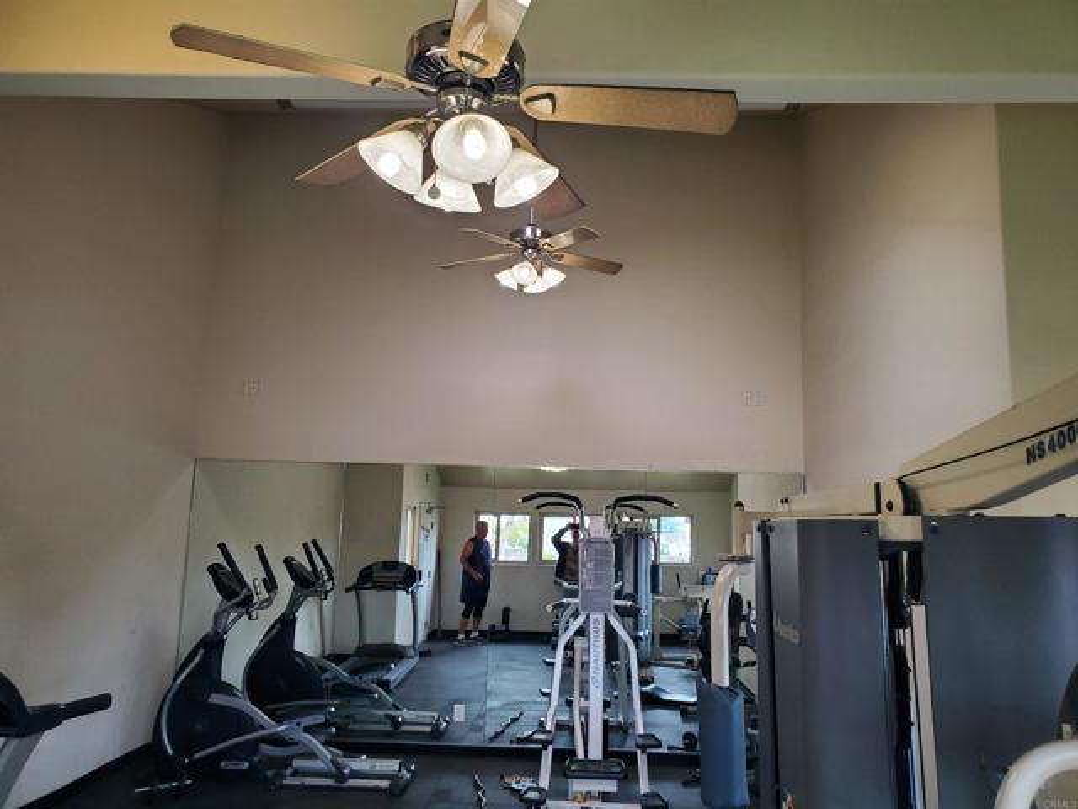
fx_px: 810
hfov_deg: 67.3
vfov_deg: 53.1
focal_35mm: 26
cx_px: 539
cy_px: 404
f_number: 2.4
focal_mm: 4.3
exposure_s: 1/120
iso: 200
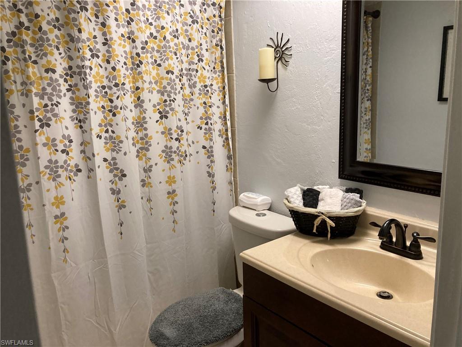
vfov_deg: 49.7
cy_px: 174
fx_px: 374
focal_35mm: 28
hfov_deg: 63.4
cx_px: 231
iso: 160
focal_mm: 3.99
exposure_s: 1/60
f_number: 1.8
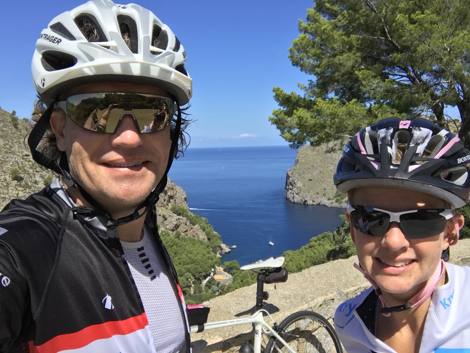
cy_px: 176
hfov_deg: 56.8
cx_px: 235
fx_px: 435
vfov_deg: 44.2
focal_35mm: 32
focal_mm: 2.87
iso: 25
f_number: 2.2
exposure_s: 1/1083
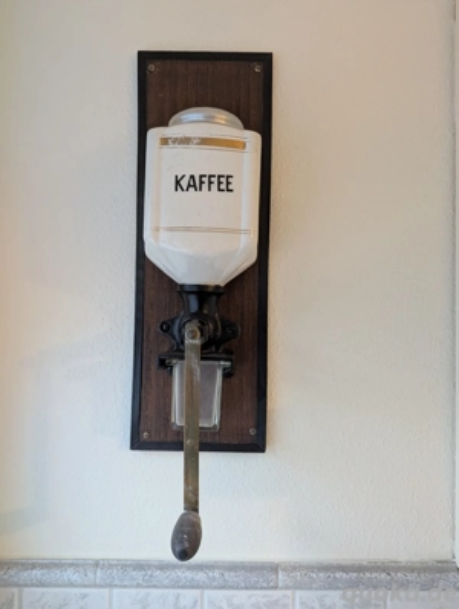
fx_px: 423
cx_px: 230
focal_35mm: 24
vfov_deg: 71.5
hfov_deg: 57.0
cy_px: 304
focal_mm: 6.81
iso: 1772
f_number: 1.85
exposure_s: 1/89.9
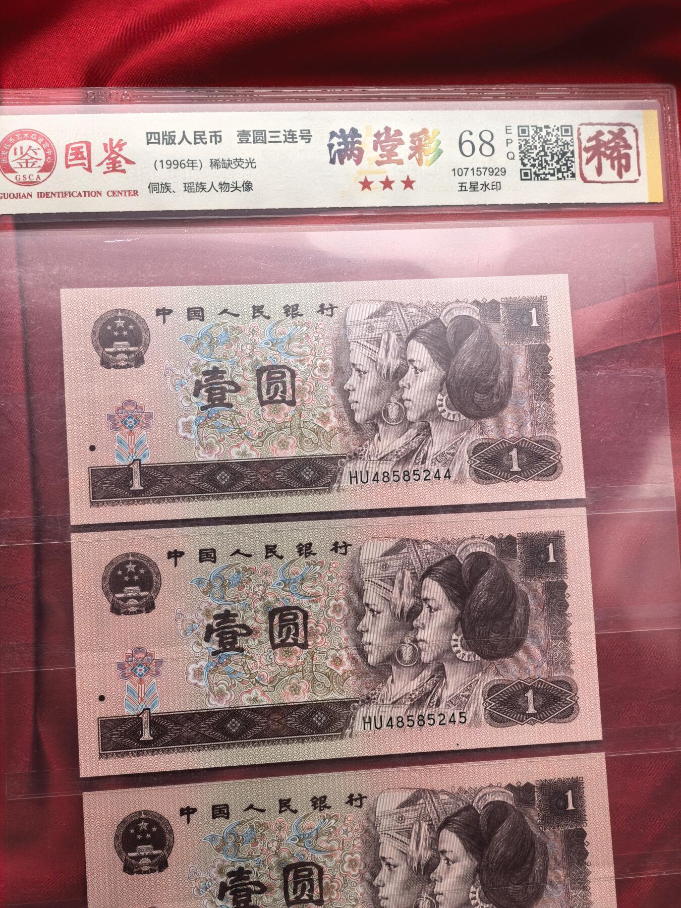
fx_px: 1259
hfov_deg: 30.3
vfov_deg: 39.7
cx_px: 340
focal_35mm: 48
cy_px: 454
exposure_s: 1/100
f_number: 2.8
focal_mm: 6.98
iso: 100
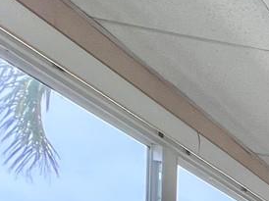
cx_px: 746
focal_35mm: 76
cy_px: 387
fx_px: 590
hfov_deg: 12.7
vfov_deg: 15.8
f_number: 1.8
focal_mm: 1.57
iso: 32
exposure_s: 1/168
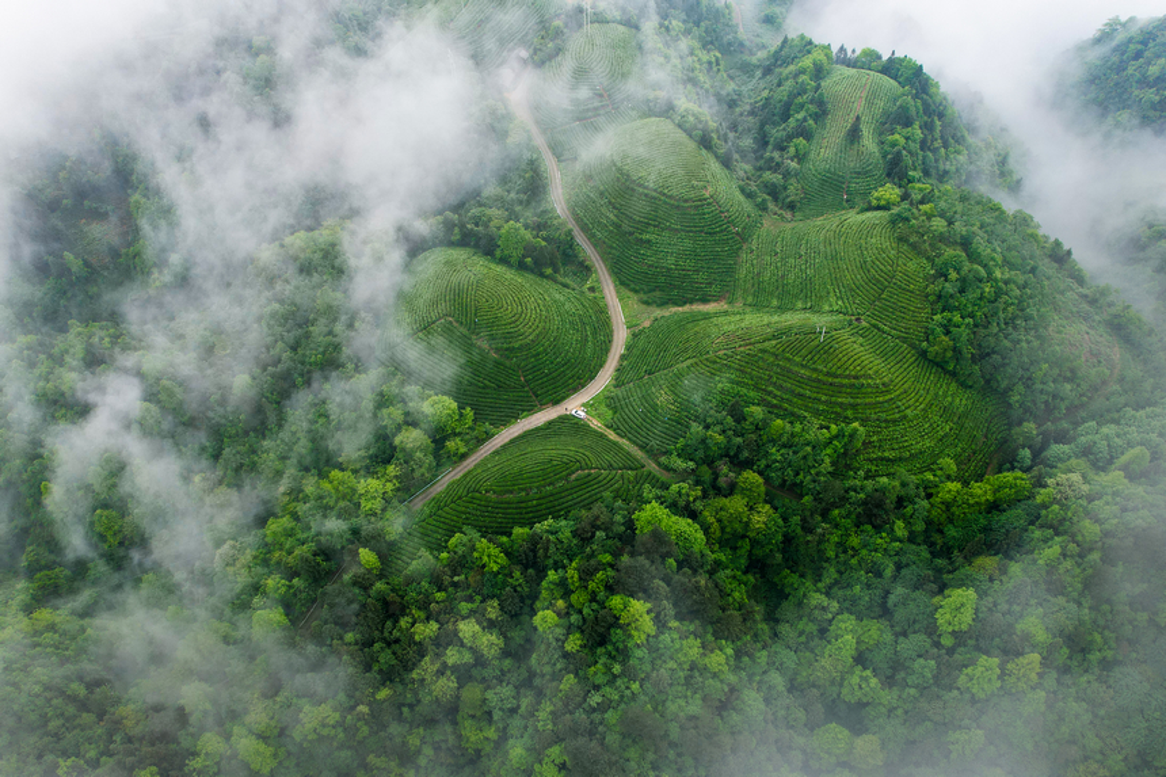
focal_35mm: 22
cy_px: 388
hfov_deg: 78.6
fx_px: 712
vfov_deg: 57.2
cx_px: 583
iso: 110
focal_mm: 8.38
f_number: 2.4
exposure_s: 1/640
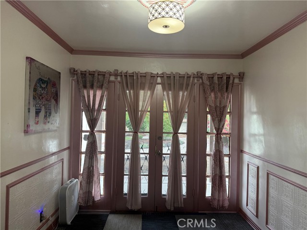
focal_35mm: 24
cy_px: 115
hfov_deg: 71.6
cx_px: 154
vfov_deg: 56.8
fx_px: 213
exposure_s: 1/224
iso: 200
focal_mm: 6.76
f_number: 1.78
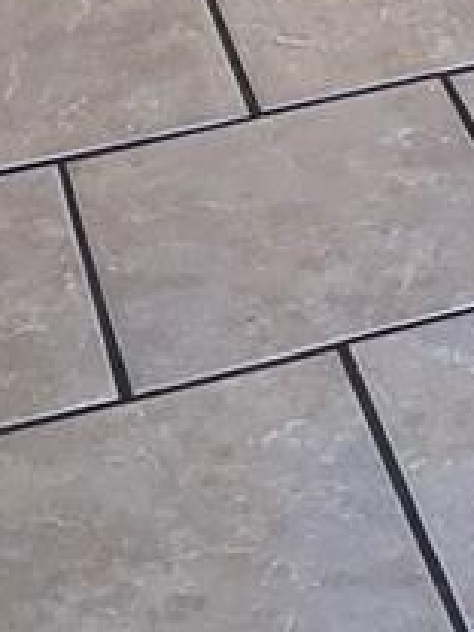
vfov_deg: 10.3
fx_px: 2739
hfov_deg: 9.4
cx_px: 866
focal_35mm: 150
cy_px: -1139
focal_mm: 5.1
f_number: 1.6
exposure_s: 1/120
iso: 80
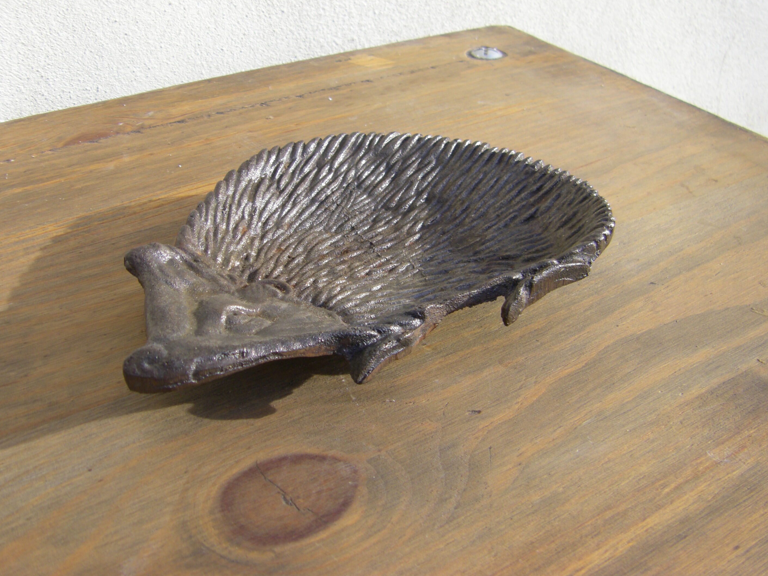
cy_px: 271
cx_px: 383
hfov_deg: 42.9
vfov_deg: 32.9
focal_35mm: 44
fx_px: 976
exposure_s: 1/200
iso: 64
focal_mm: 6.3
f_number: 3.5
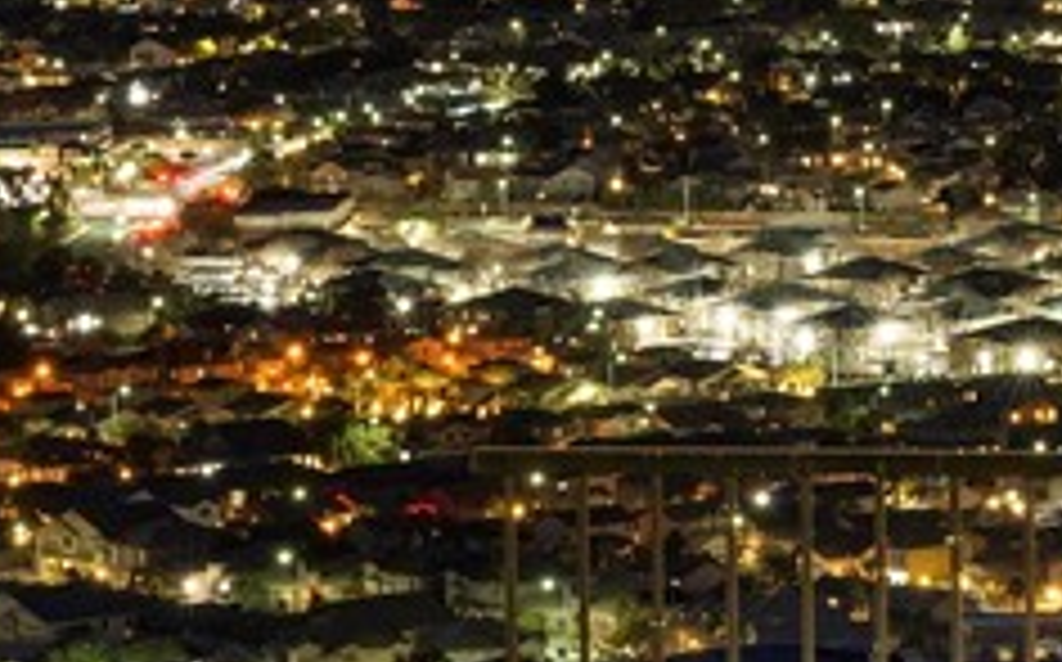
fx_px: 10178
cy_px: -716
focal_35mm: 352
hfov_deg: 5.9
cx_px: 1742
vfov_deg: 3.7
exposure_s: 30
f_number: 13
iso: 800
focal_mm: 75
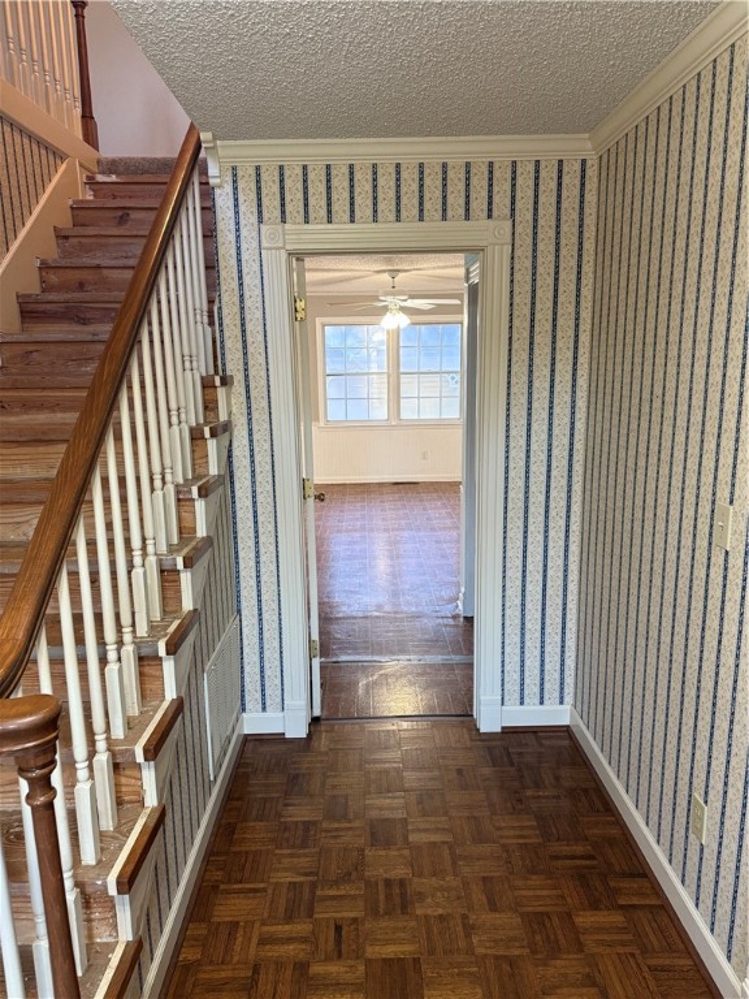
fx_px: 692
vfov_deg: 71.6
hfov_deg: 56.8
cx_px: 374
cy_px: 500
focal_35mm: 24
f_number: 1.78
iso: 250
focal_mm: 6.76
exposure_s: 1/60
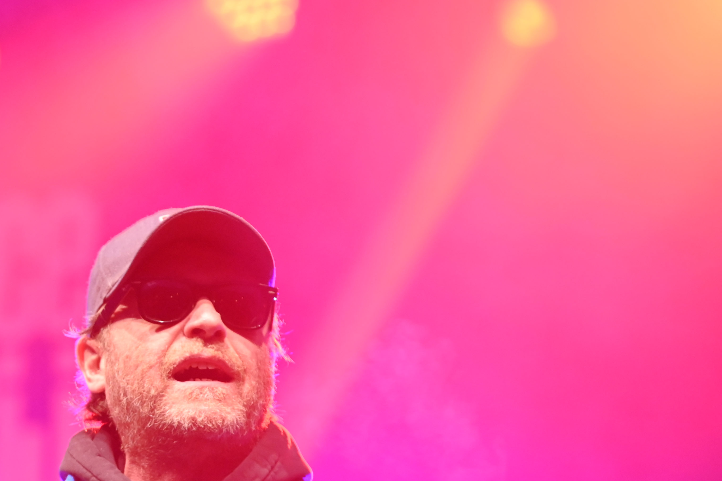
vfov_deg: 4.3
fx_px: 6434
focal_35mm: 321
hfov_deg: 6.4
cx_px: -52
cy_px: 319
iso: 2000
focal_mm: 145
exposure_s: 1/125
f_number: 3.2
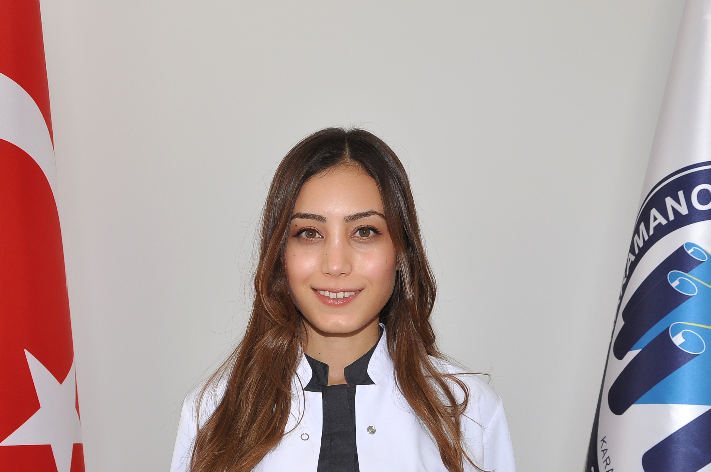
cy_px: 381
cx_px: 307
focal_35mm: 80
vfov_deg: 16.9
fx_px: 1578
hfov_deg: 25.4
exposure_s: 1/80
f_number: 5.6
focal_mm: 30
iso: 200
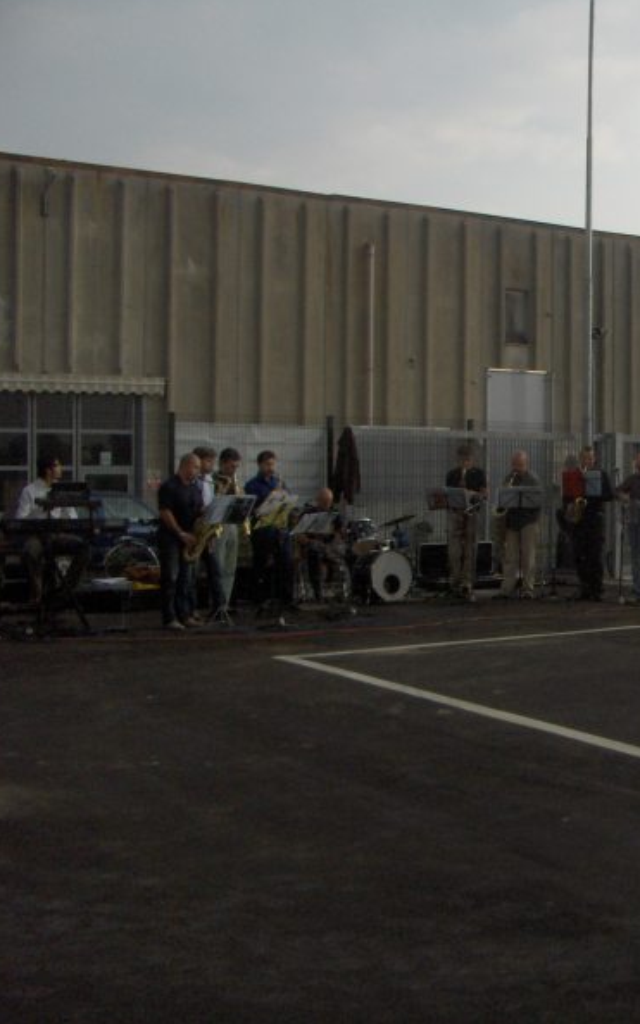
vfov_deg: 40.3
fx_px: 1396
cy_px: 509
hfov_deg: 24.3
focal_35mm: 50
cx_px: 685
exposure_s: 1/725
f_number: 4.3
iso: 100
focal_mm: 5.8
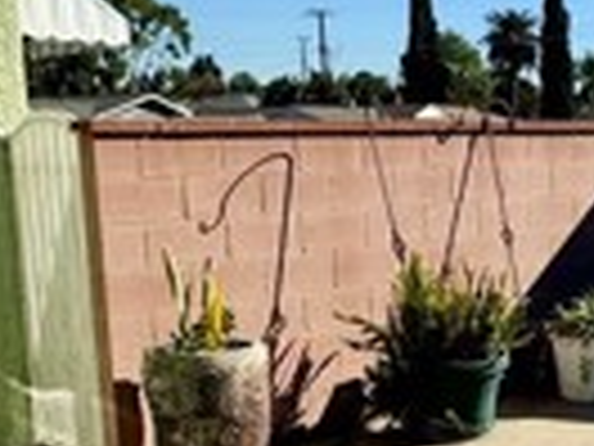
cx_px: 603
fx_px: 1167
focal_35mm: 68
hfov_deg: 26.9
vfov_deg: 21.5
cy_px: 320
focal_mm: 2.22
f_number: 2.2
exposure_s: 1/2028
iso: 40
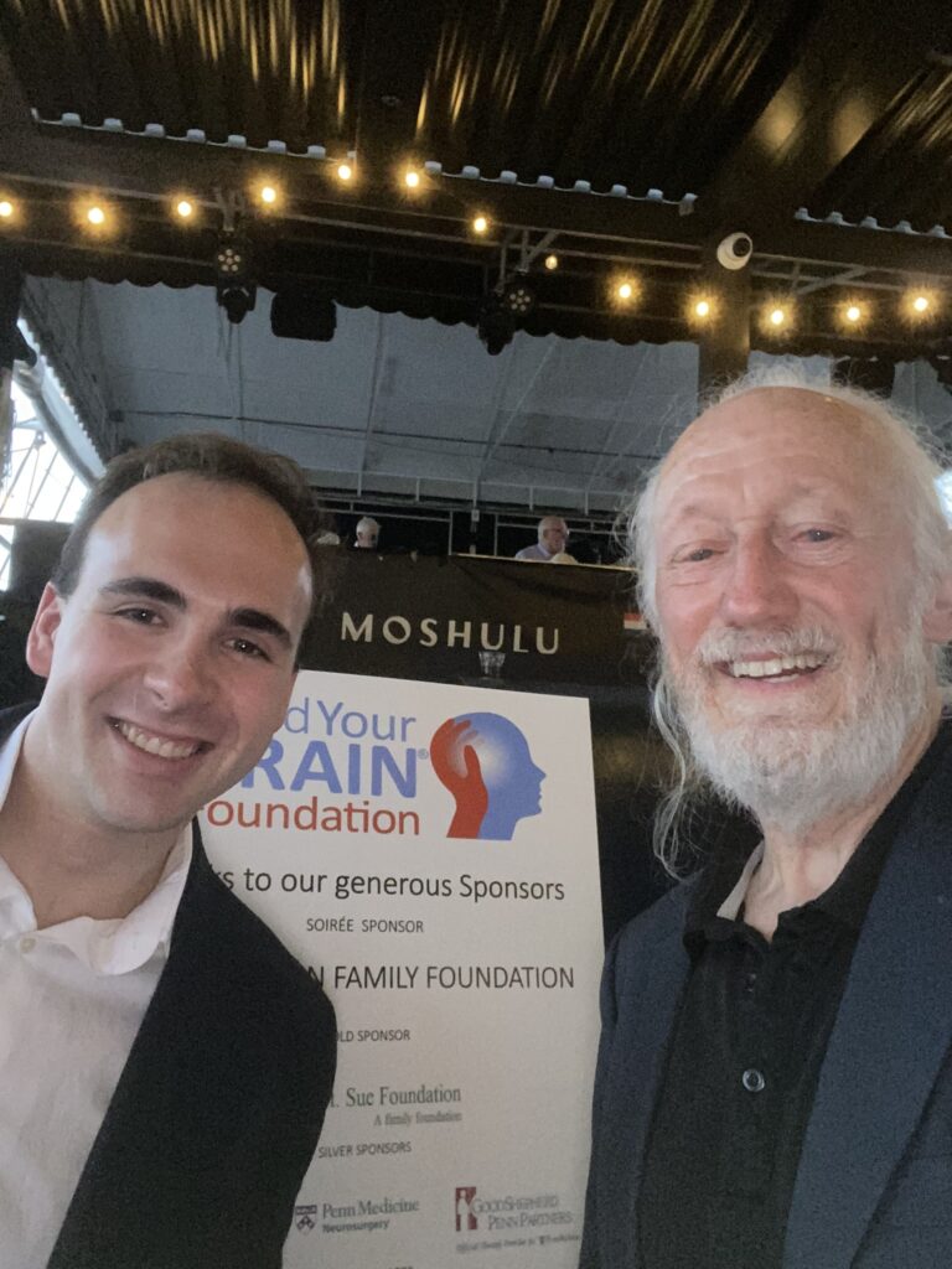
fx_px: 1100
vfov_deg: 60.0
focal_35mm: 30
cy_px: 634
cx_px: 476
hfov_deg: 46.8
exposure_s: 1/22
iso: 320
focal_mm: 2.71
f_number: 2.2
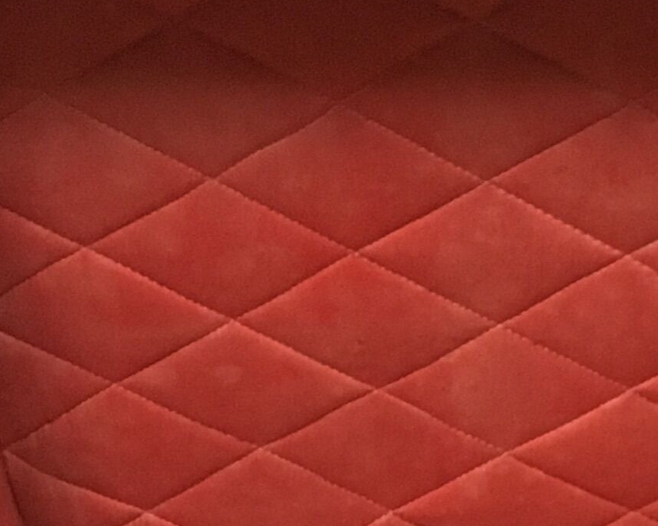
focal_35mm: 134
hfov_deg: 14.1
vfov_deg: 11.1
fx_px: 2609
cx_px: 714
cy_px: 765
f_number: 2.2
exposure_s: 1/33
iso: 160
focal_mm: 4.15
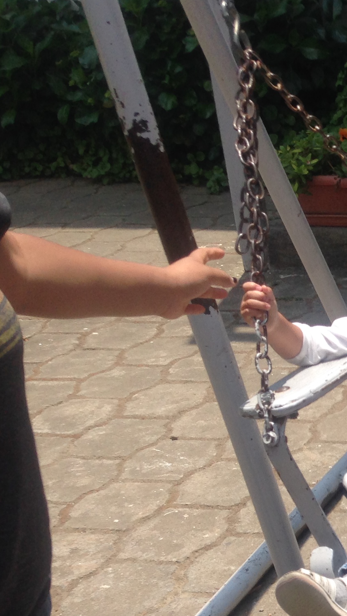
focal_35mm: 78
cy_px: 493
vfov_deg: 26.7
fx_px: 1276
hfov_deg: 13.6
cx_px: 661
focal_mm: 4.12
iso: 50
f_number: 2.4
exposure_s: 1/1261
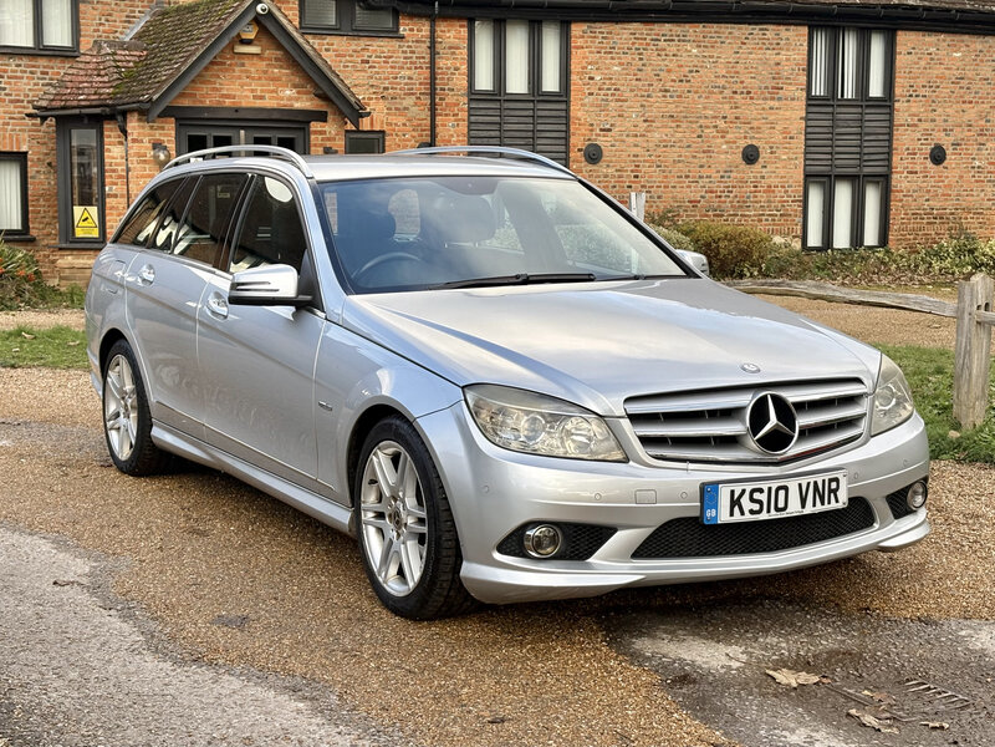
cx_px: 498
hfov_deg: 36.8
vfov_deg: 28.0
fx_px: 1495
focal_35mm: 52
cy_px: 374
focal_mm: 5.96
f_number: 1.6
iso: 32
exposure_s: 1/492
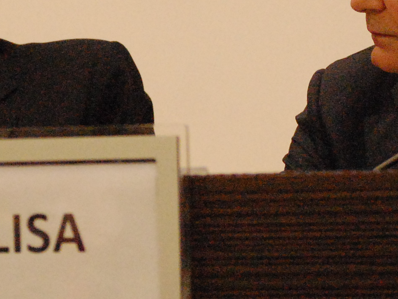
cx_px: 164
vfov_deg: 3.2
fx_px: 5277
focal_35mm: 459
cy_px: 34
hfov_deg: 4.3
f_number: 4.5
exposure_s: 1/100
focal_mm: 100
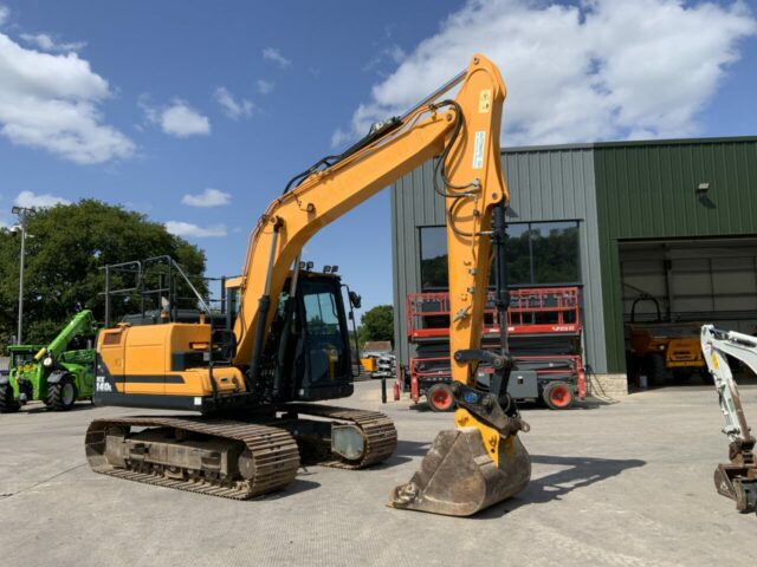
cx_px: 378
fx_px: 634
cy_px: 284
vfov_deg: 48.2
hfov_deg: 61.7
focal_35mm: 29
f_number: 1.8
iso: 16
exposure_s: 1/2320
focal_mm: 3
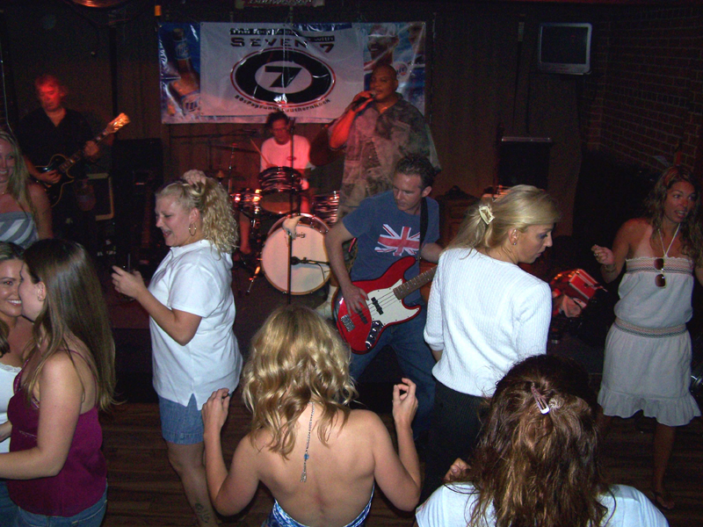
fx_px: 772
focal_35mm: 38
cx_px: 352
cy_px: 264
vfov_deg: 37.7
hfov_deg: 49.0
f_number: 2.8
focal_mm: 6.3
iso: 160
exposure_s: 1/60
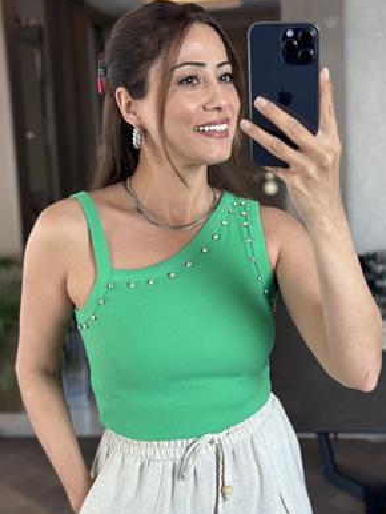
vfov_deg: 30.7
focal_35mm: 63
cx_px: 188
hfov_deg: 23.3
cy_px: 290
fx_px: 936
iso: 125
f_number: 1.78
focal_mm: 6.86
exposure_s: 1/60
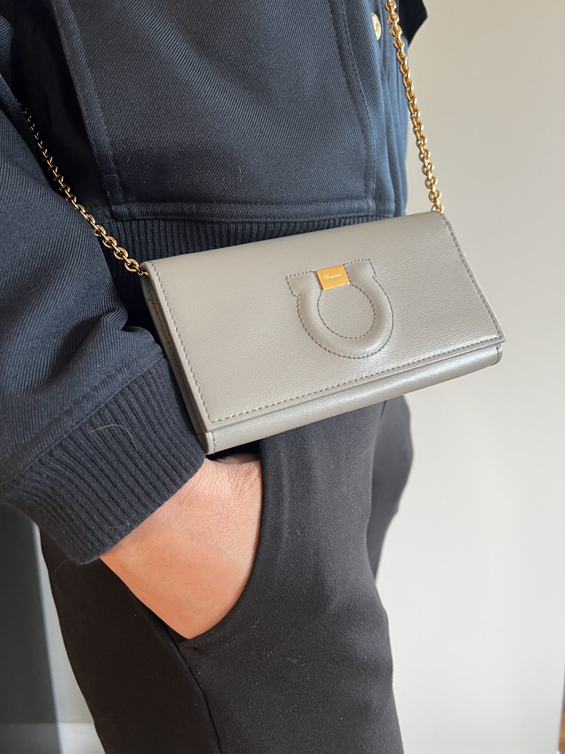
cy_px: 377
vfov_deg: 67.3
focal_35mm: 26
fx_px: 566
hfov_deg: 53.1
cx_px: 282
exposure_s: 1/60
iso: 125
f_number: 1.5
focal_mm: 5.7
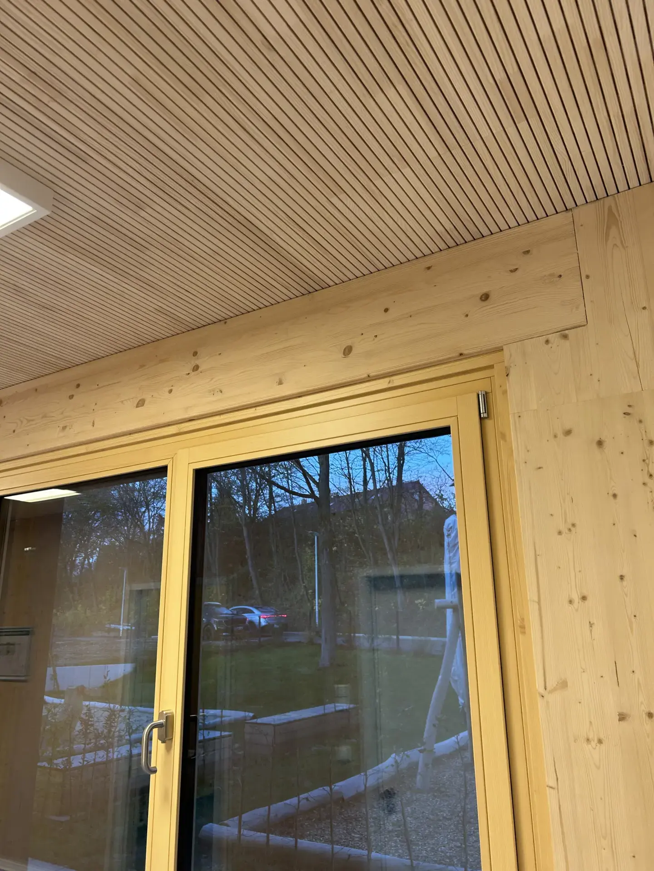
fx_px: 655
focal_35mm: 26
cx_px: 327
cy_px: 436
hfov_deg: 53.1
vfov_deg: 67.3
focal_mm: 5.7
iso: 80
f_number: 1.5
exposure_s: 1/50
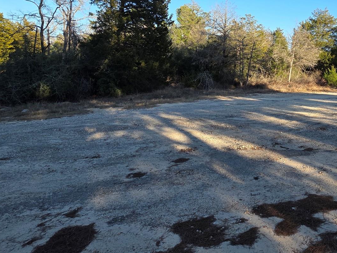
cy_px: 55
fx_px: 243
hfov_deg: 65.0
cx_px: 255
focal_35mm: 25
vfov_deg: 51.9
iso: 40
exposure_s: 1/750
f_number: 1.9
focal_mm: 2.2
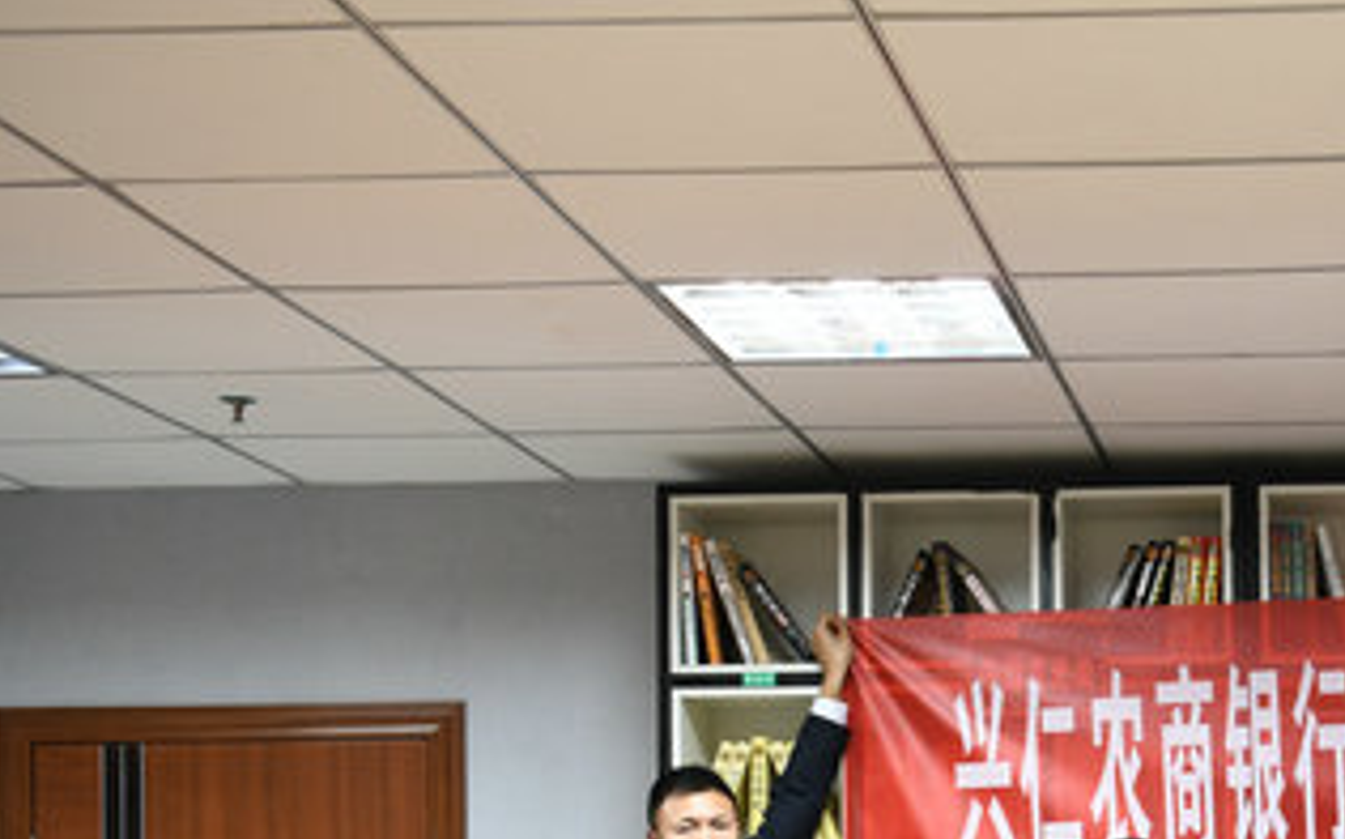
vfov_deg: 15.8
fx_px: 2930
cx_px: 1426
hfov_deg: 24.4
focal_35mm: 80
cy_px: 956
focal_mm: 31
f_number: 2.8
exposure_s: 1/20
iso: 500
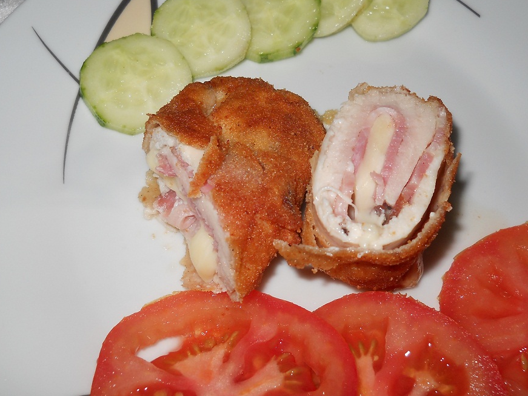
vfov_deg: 30.8
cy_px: 170
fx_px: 717
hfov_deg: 40.4
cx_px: 265
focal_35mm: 47
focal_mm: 6.72
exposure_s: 1/30
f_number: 5.5
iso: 80
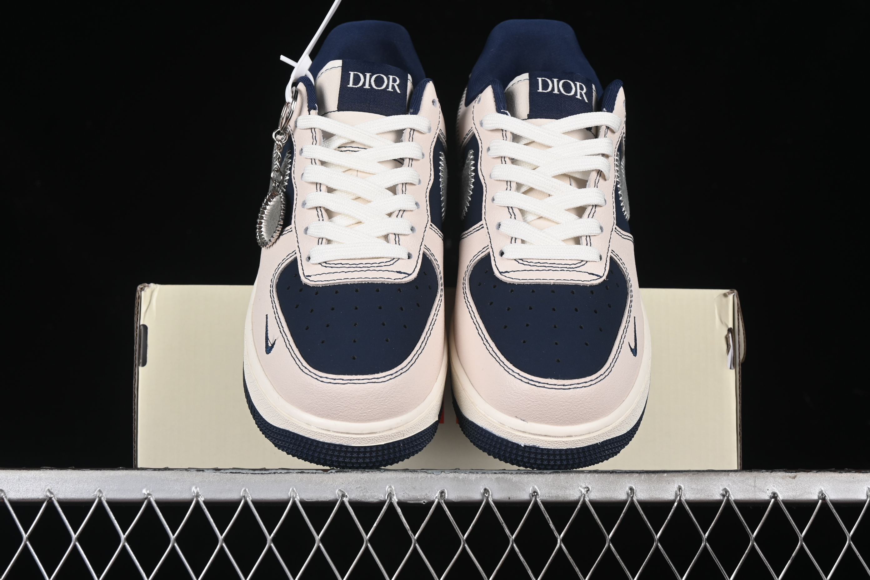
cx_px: 435
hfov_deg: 27.0
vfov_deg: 18.2
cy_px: 290
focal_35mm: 75
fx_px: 1812
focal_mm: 50
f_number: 8
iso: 160
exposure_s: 1/80
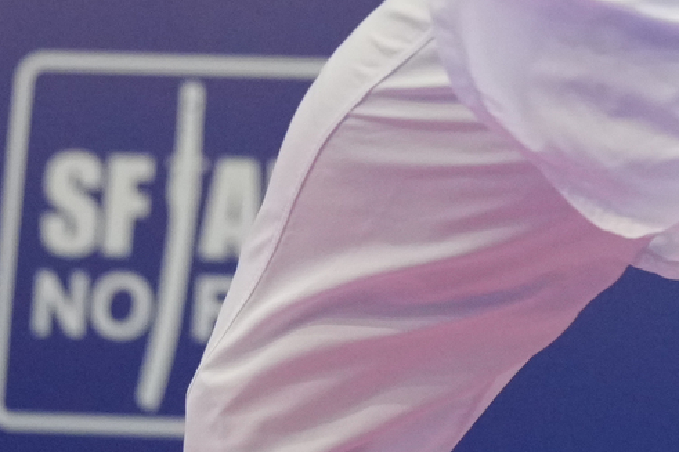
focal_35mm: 688
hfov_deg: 3.0
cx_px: 951
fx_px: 12971
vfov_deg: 2.0
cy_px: -599
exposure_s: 1/1000
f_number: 2.8
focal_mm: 135
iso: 3200
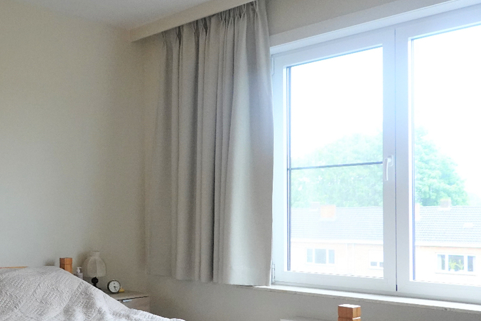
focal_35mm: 44
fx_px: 588
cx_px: 104
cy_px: 216
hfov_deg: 42.7
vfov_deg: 30.3
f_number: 2.8
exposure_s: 1/500
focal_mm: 9
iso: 1600
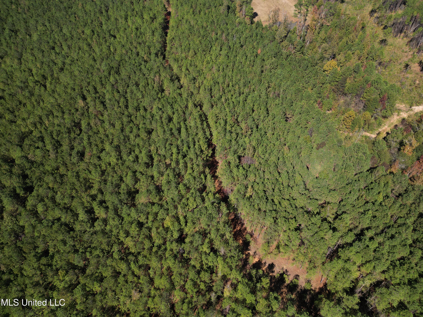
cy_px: 158
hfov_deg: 71.6
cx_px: 212
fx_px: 293
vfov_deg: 56.8
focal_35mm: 24
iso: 100
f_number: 1.7
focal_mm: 6.72
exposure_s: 1/2000
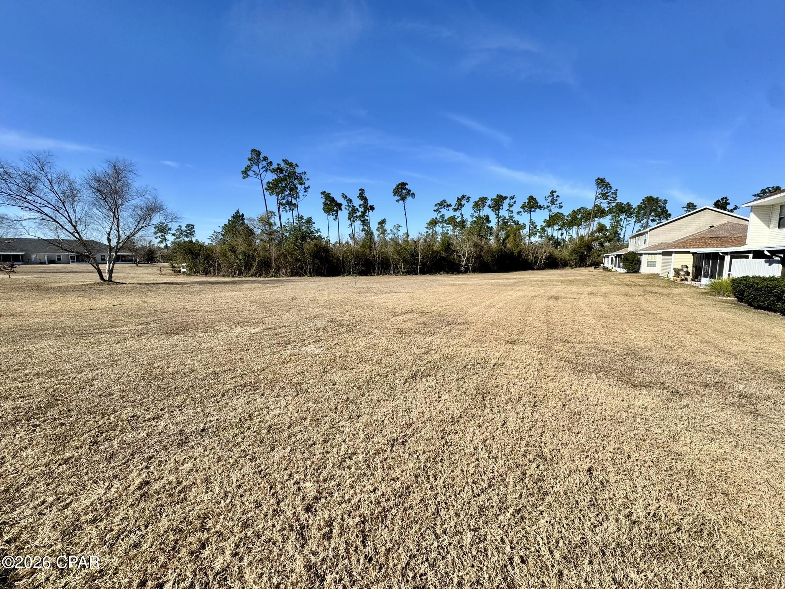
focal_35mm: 14
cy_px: 294
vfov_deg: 85.7
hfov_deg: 102.1
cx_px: 392
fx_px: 317
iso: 50
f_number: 2.2
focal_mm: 2.22
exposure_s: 1/2083
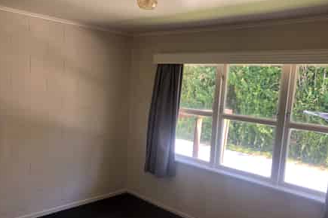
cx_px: 169
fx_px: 301
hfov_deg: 57.2
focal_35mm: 33
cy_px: 133
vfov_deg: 39.8
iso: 50
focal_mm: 3.99
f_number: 1.8
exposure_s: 1/120
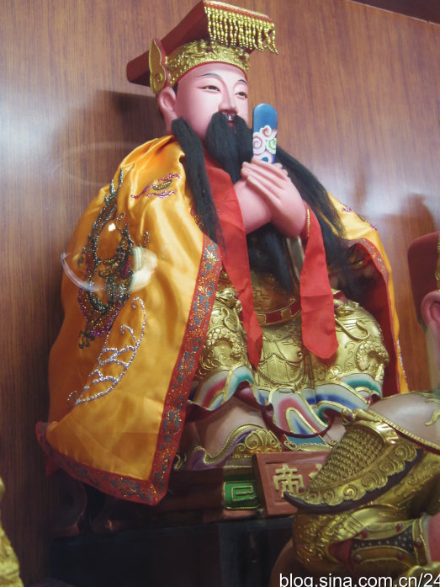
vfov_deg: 31.0
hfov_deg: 23.6
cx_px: 257
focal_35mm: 62
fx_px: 1050
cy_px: 205
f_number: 1.9
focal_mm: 8.5
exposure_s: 1/13
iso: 125
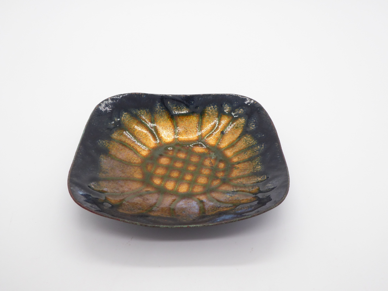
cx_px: 194
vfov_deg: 36.8
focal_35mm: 39
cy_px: 146
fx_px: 437
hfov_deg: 47.9
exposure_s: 1/60
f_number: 3.7
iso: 200
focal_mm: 6.7
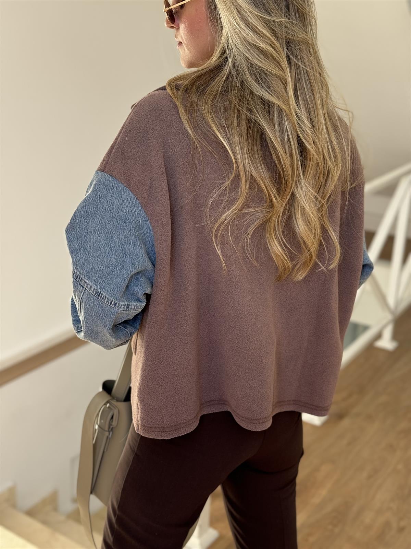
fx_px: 760
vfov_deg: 39.7
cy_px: 274
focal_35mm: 48
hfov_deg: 30.3
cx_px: 206
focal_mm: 6.76
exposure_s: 1/237
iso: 64
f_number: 1.78
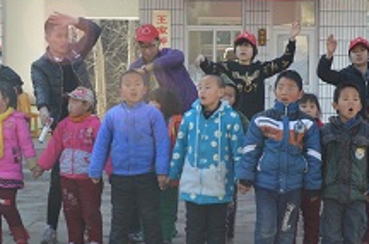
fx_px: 788
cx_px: 191
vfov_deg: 17.6
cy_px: 143
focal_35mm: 77
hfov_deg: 26.4
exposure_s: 1/125
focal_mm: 20
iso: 125
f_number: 5.6
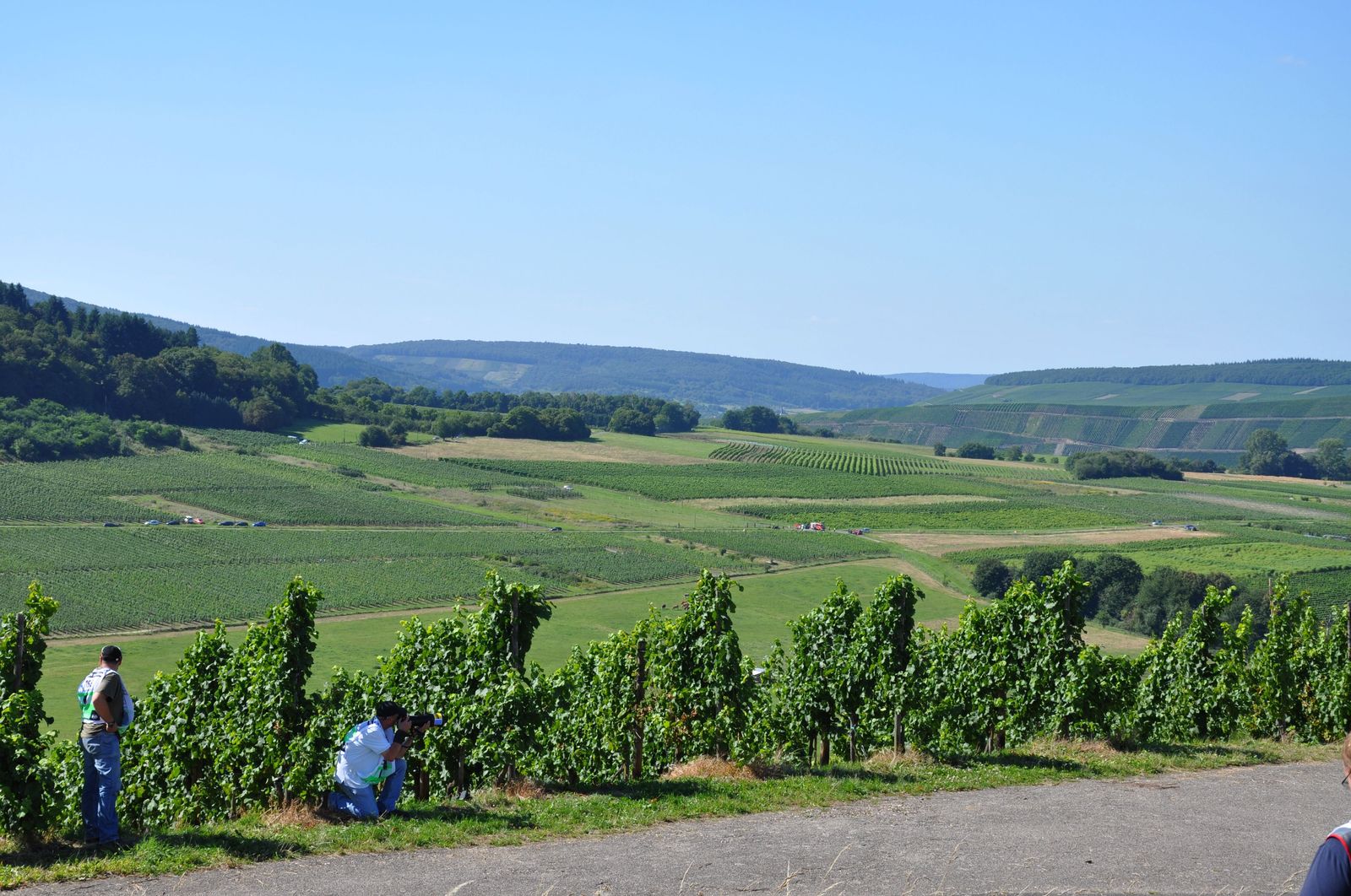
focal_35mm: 72
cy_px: 448
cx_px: 676
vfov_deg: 18.9
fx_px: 2698
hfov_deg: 28.1
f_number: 9
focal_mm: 48
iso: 200
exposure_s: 1/320
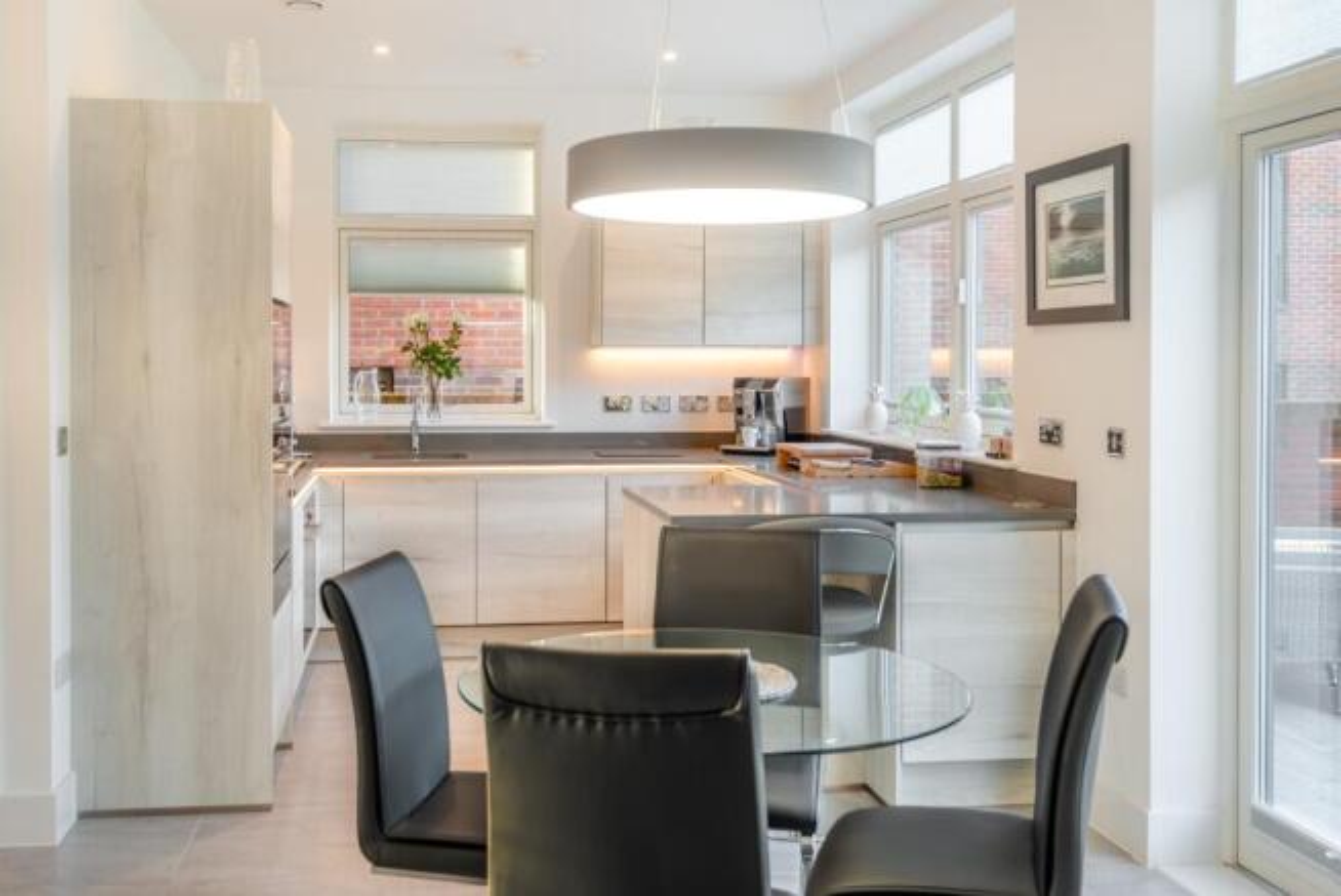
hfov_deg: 54.4
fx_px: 1305
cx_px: 670
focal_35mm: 35
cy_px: 448
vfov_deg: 37.9
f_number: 8
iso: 100
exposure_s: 1/8
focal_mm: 35
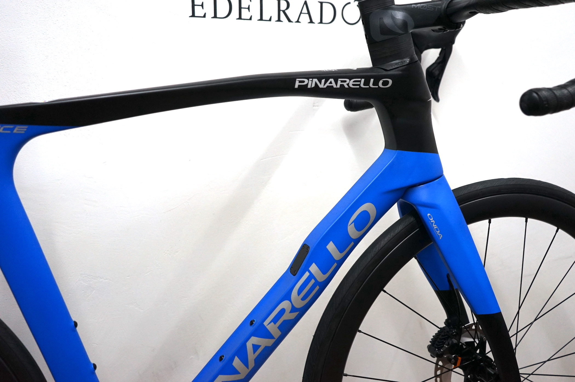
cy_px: 191
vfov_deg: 42.2
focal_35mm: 31
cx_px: 288
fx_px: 495
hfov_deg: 60.3
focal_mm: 31
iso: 1600
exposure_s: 1/160
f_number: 4
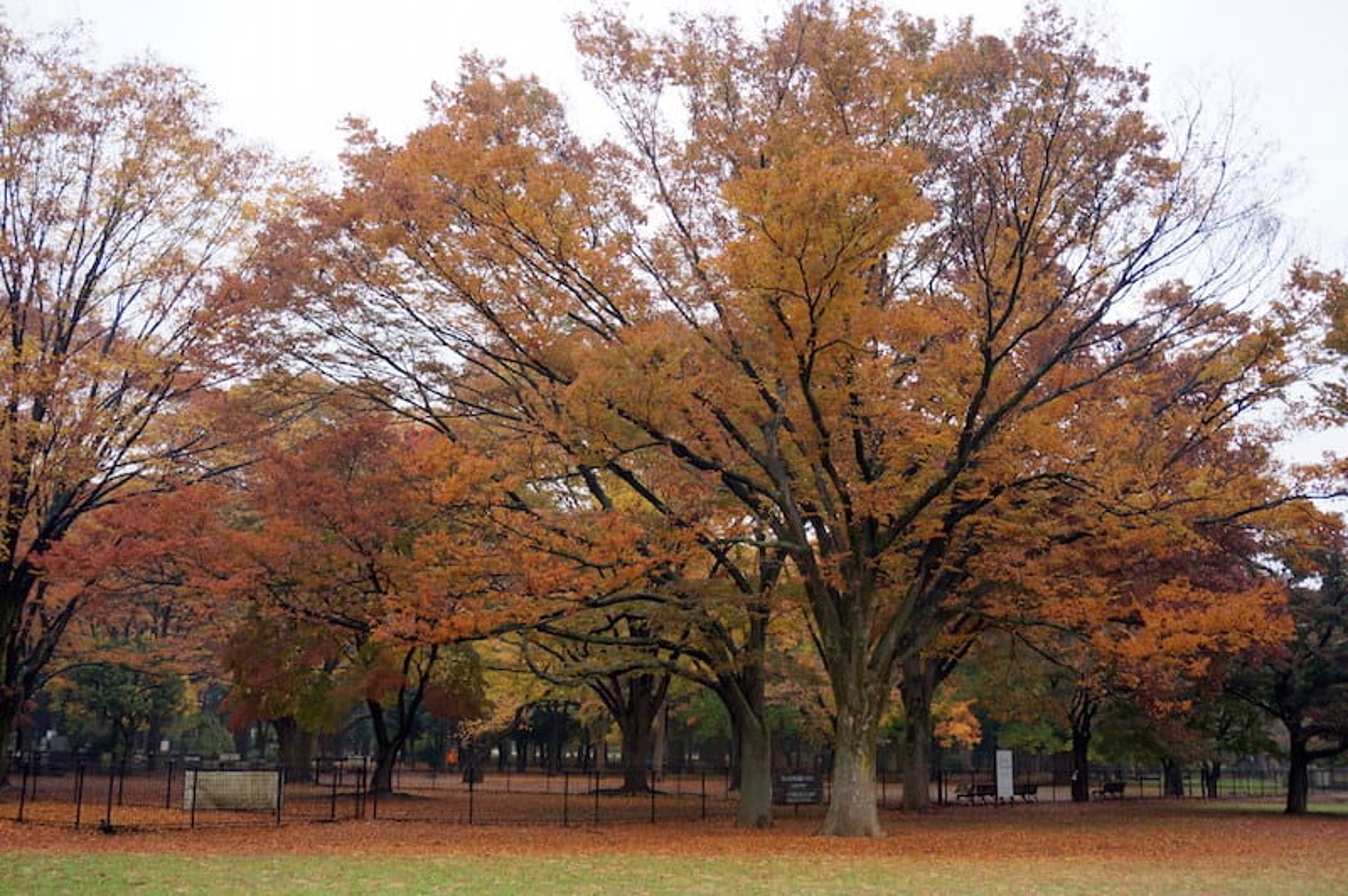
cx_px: 674
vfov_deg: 33.0
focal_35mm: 40
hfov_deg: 48.0
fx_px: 1515
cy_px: 448
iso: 100
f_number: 4.5
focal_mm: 27
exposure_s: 1/60
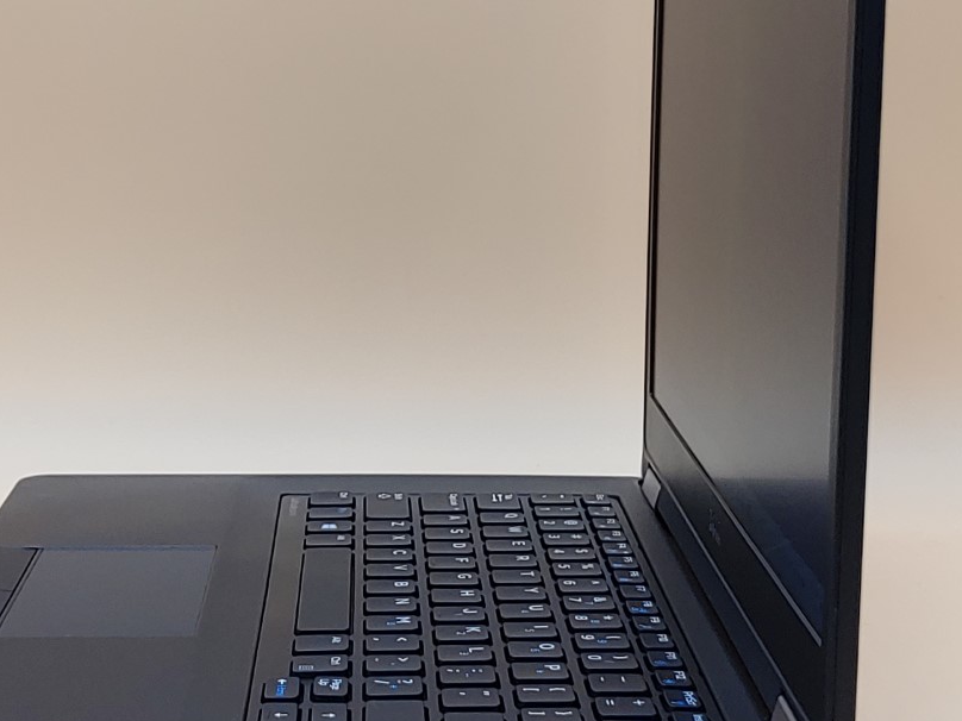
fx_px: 2279
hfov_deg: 23.8
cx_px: 393
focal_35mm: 82
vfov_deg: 18.0
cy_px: 309
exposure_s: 1/75
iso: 50
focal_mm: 4.36
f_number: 1.8
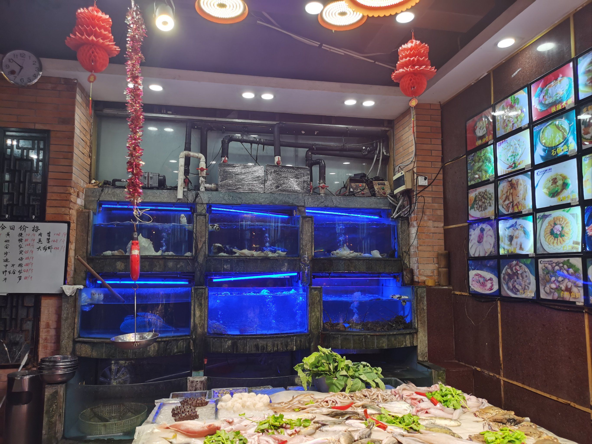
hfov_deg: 65.3
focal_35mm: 27
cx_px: 296
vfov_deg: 51.4
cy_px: 222
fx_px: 462
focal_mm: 5.58
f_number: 1.8
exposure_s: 1/100
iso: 125
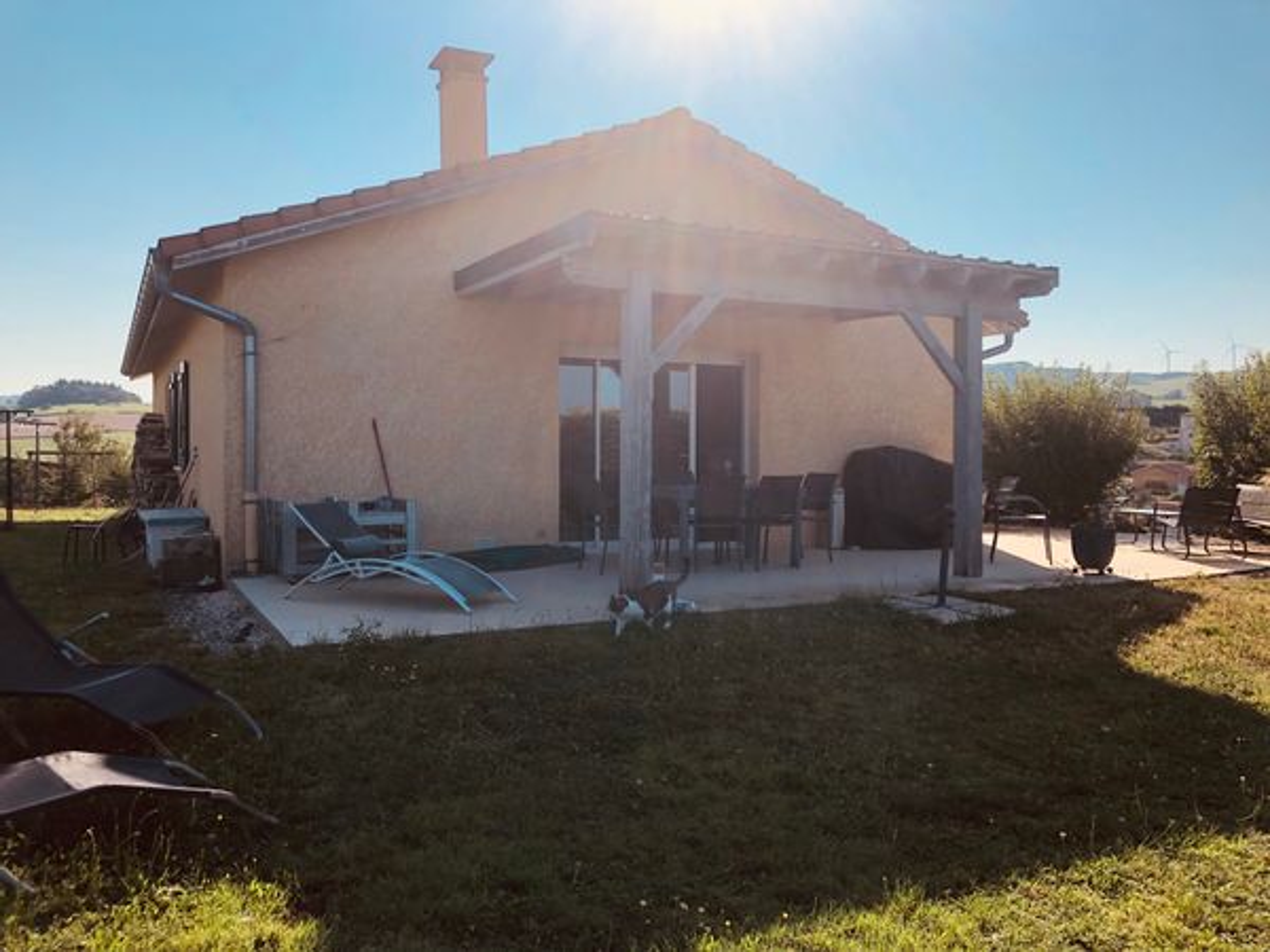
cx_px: 635
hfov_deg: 63.4
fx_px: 1027
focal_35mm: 28
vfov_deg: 49.7
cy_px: 476
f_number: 1.8
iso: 25
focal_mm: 3.99
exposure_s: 1/2825
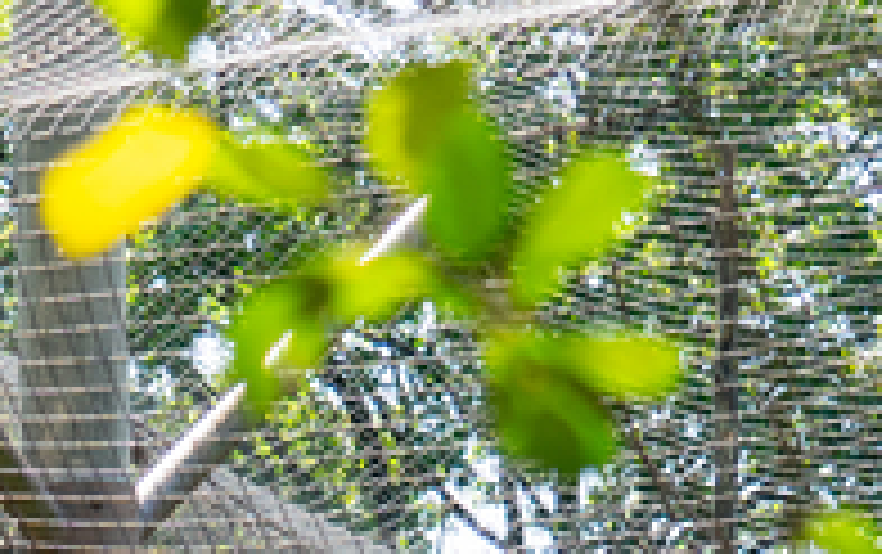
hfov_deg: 8.8
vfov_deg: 5.4
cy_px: 1462
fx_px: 5631
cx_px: -364
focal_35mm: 234
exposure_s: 1/500
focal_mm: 44
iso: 400
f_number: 4.5
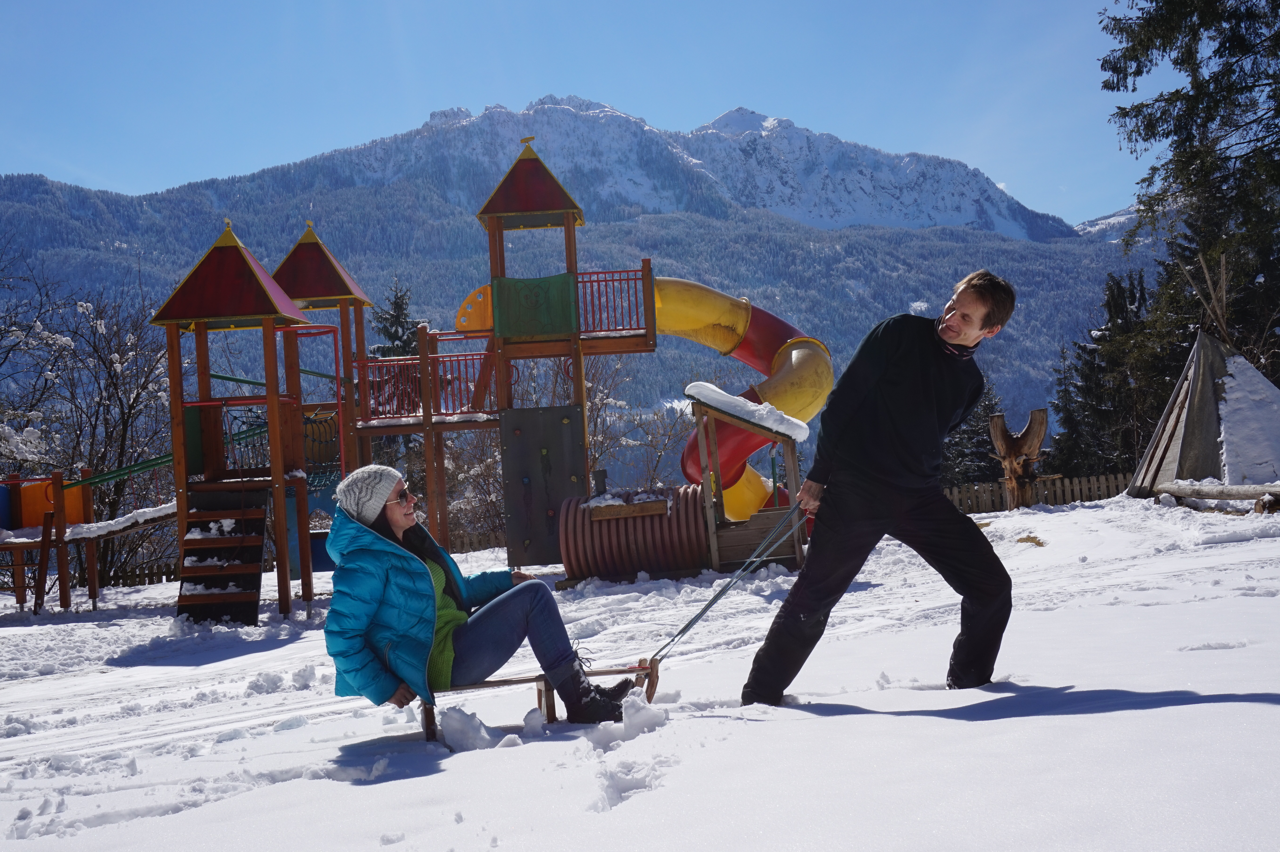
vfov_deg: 34.2
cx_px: 640
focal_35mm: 39
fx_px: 1386
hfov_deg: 49.6
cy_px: 426
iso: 100
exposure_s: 1/250
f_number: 14
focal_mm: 26
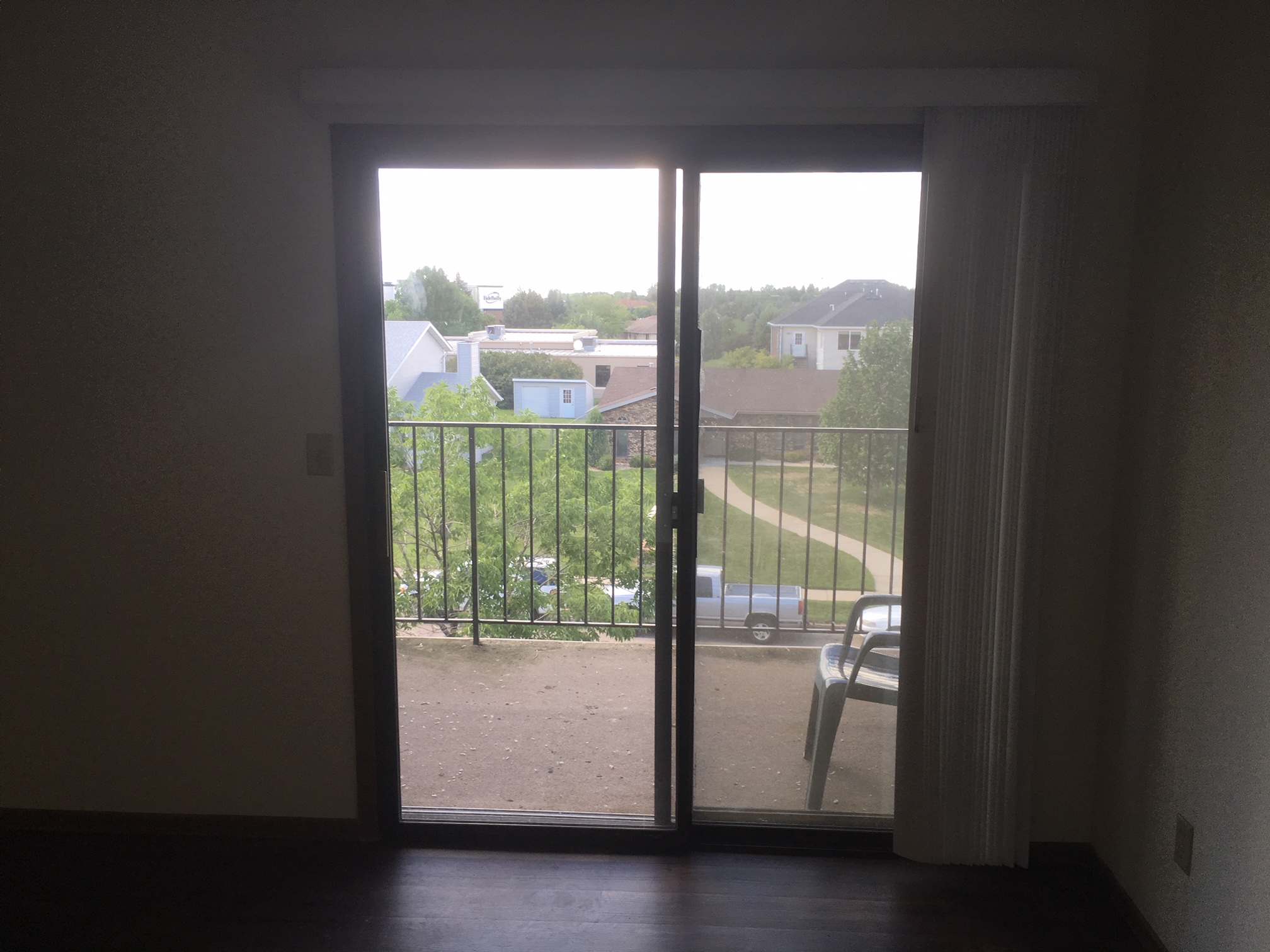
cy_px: 476
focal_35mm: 29
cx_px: 635
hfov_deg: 61.7
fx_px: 1064
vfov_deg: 48.2
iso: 25
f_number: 2.2
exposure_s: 1/120
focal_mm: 4.15
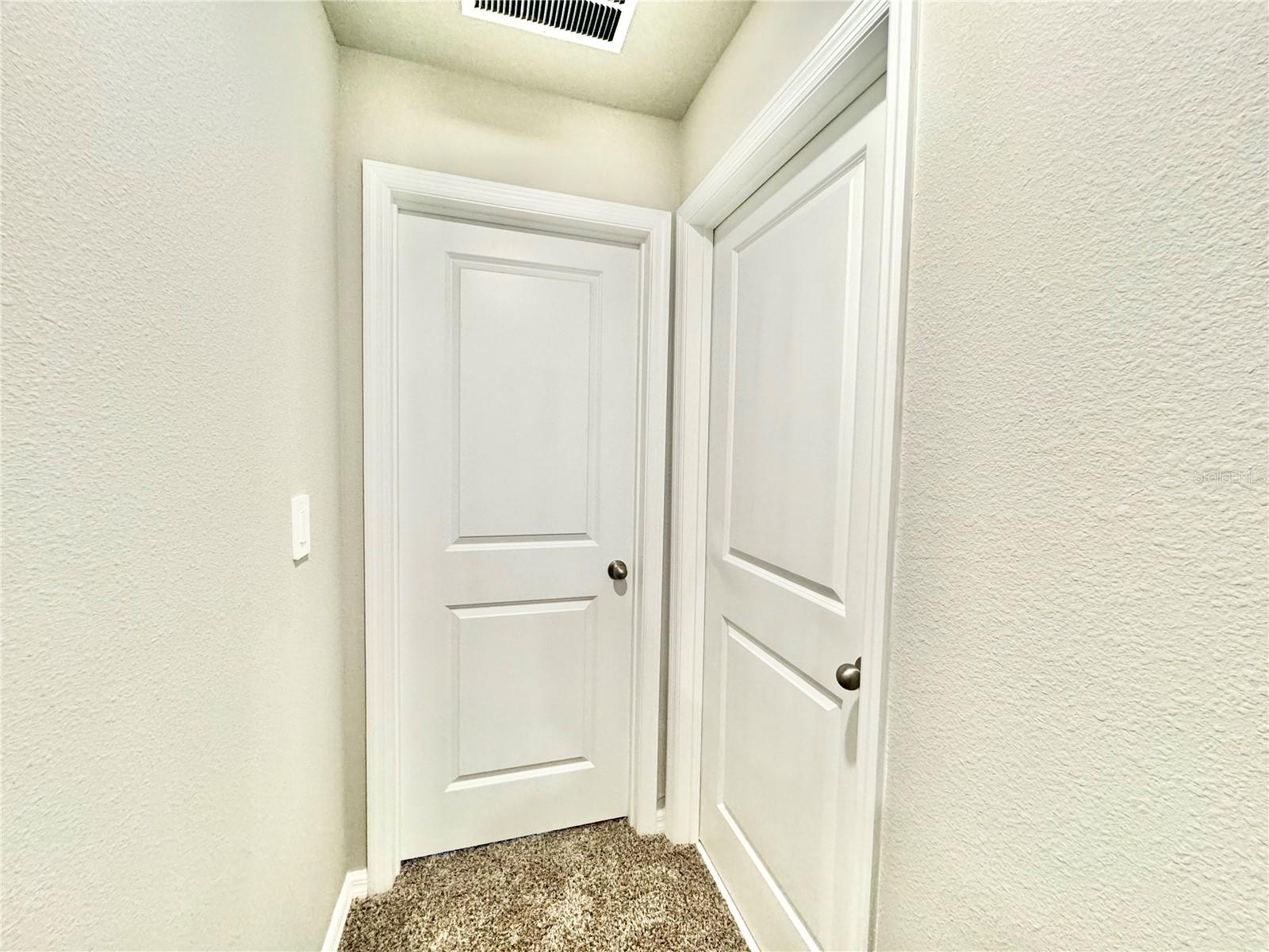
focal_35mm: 14
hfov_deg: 102.1
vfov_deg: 85.7
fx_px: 513
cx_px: 634
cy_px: 476
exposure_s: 1/120
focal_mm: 2.22
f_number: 2.2
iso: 250
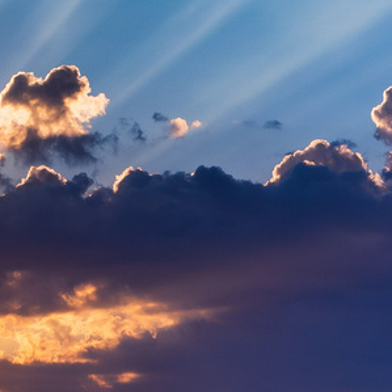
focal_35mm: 227
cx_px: 176
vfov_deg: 7.7
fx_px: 2908
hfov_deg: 7.7
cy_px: 343
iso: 100
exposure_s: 1/320
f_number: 8
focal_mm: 38
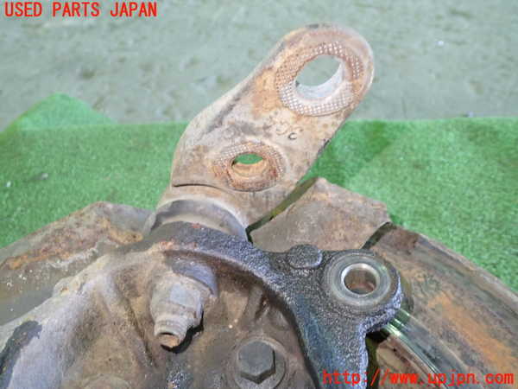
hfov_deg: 60.0
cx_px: 259
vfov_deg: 46.8
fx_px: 449
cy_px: 194
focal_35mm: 30
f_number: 2.3
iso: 800
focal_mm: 5.4
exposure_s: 1/25
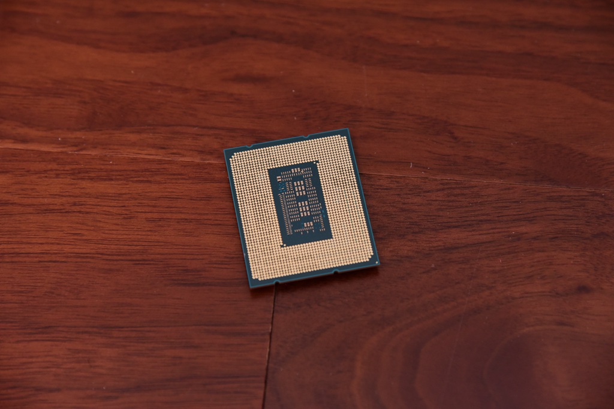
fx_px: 2047
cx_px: 307
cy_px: 204
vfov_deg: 11.4
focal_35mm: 120
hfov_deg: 17.1
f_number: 5.6
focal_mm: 120
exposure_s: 1/60
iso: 1600
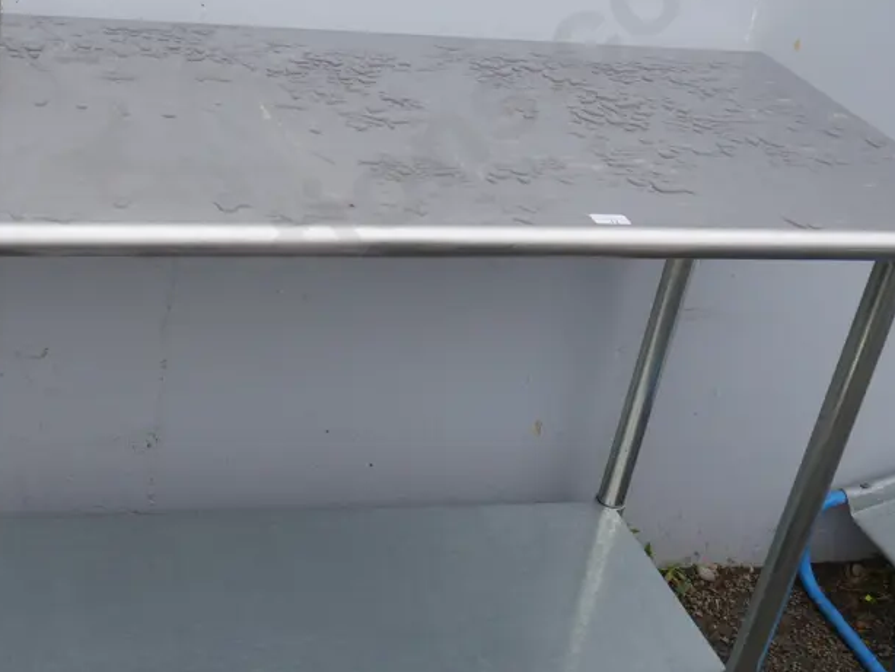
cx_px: 213
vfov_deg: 24.4
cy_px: 324
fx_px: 1552
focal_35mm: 60
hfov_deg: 31.5
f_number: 5.6
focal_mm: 18
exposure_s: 1/160
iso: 200
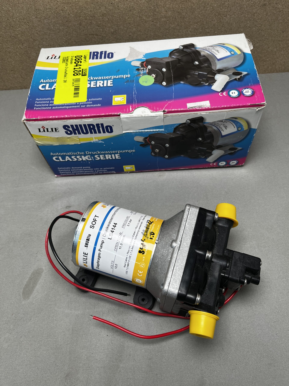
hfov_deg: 53.1
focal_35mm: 26
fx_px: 289
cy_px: 193
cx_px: 144
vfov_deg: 67.3
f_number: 1.6
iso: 32
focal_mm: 5.1
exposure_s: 1/107
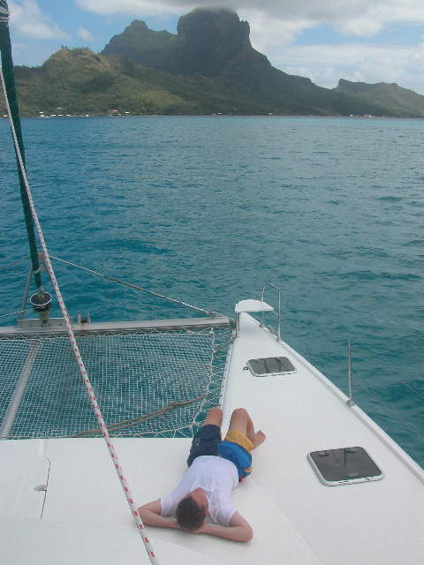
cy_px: 282
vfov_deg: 52.6
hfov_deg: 40.7
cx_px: 212
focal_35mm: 35
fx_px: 572
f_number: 5.6
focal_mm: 8.9
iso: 100
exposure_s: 1/631
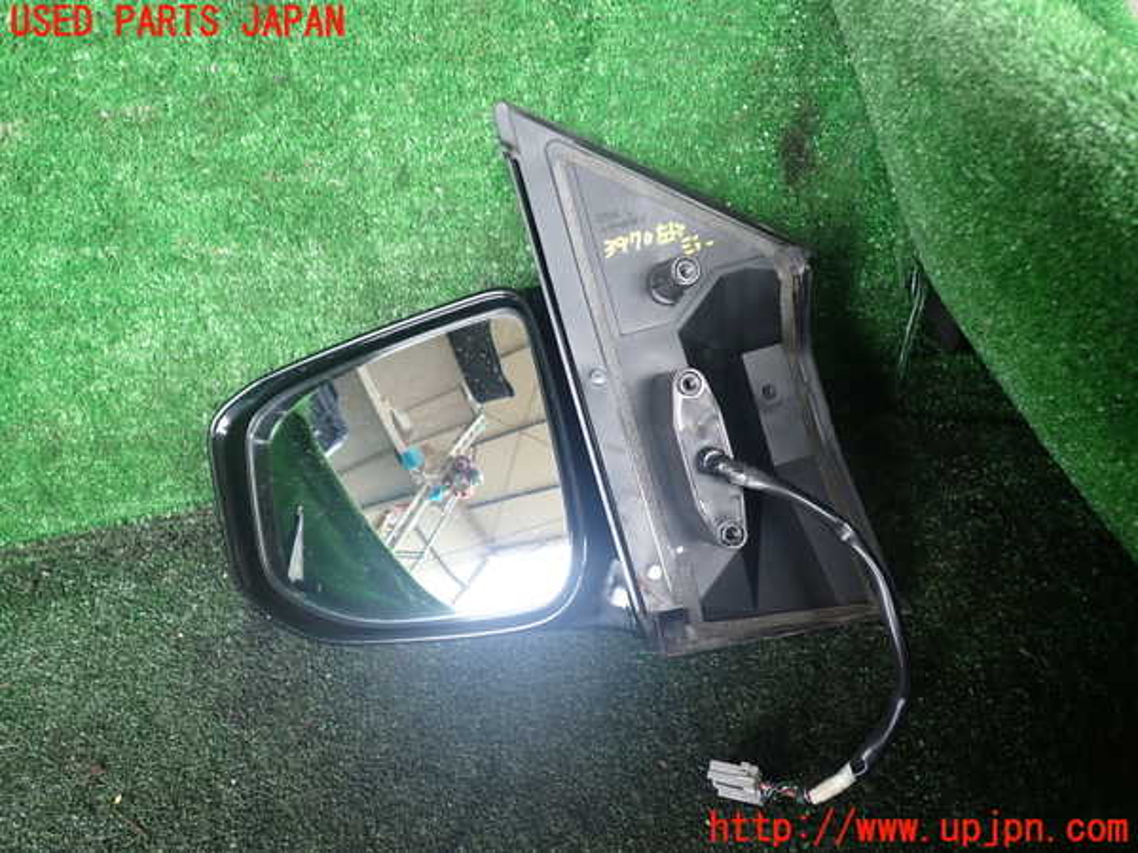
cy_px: 426
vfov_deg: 46.8
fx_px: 986
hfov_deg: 60.0
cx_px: 569
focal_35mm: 30
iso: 160
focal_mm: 5.4
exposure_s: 1/60
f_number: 2.3
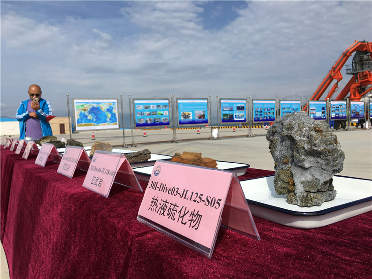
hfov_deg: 61.7
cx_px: 186
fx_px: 312
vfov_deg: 48.2
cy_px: 140
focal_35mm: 29
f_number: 2.2
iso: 25
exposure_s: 1/2959
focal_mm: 4.15
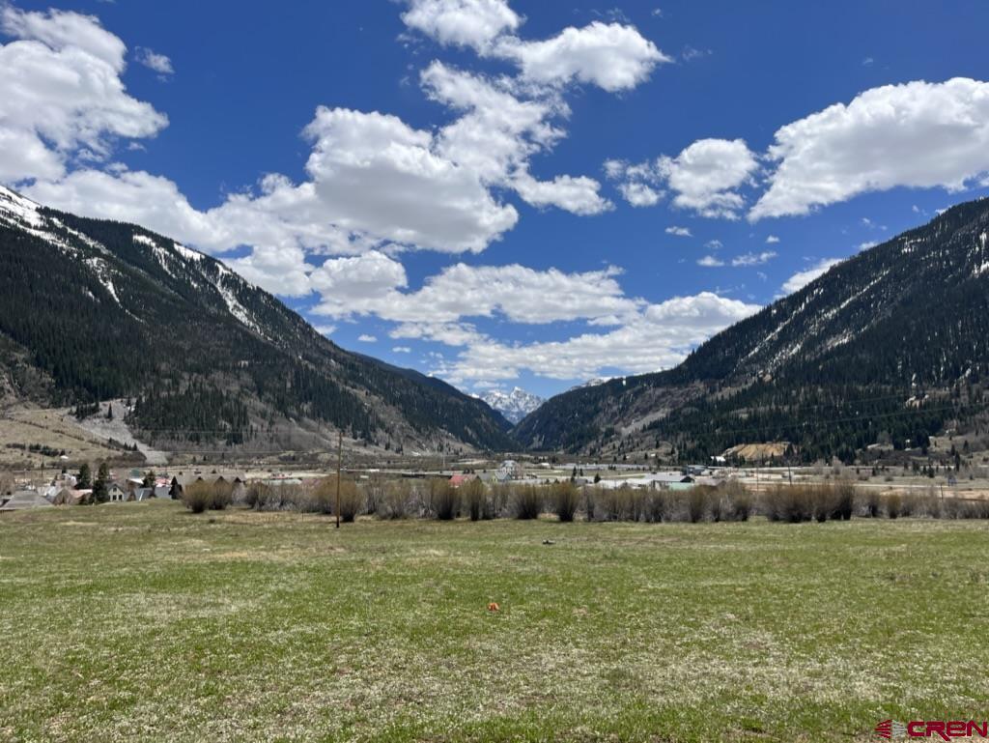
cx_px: 494
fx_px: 743
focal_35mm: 26
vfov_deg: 53.1
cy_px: 372
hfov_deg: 67.3
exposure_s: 1/6173
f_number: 1.6
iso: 50
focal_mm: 5.1
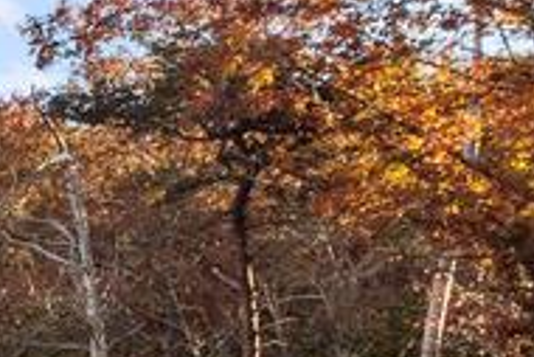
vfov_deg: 10.9
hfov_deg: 10.9
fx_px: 1796
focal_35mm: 121
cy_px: 531
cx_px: -1082
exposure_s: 1/800
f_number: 8
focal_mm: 16
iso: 800
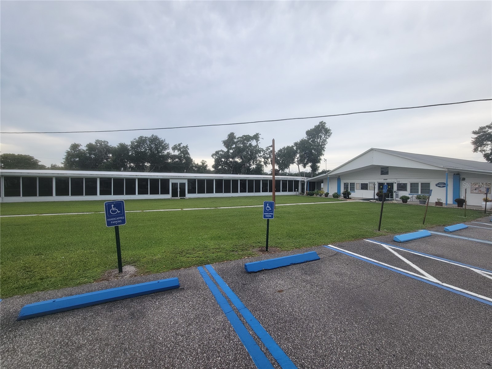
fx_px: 185
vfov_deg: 89.9
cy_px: 184
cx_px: 246
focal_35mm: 13
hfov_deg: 106.2
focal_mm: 2.2
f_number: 2.2
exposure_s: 1/1084
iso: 50
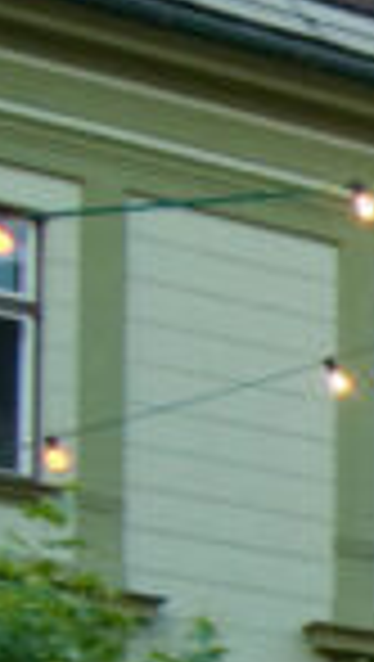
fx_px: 2707
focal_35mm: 154
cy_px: 1265
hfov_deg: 5.6
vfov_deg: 12.5
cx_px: 1924
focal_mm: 12
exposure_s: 1/30
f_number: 4
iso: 250
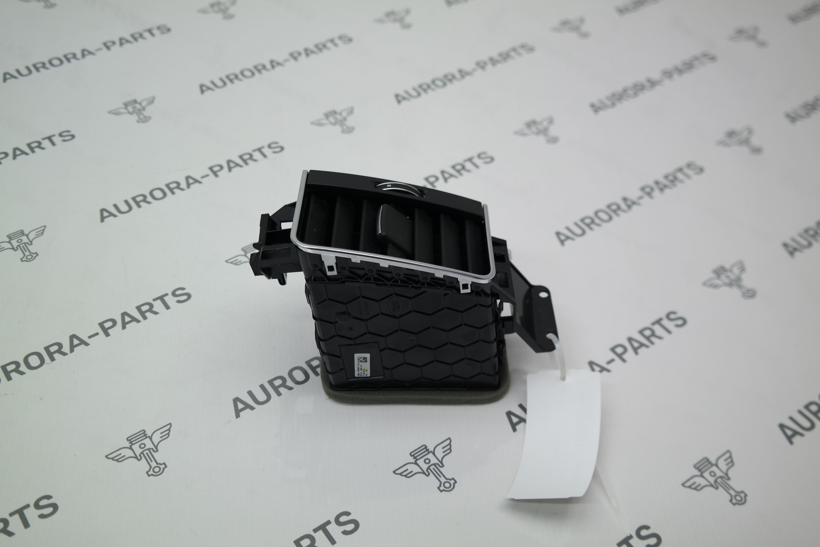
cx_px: 410
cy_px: 274
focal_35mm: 50
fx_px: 1139
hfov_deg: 39.6
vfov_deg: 27.0
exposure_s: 1/100
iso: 200
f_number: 4.5
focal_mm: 33
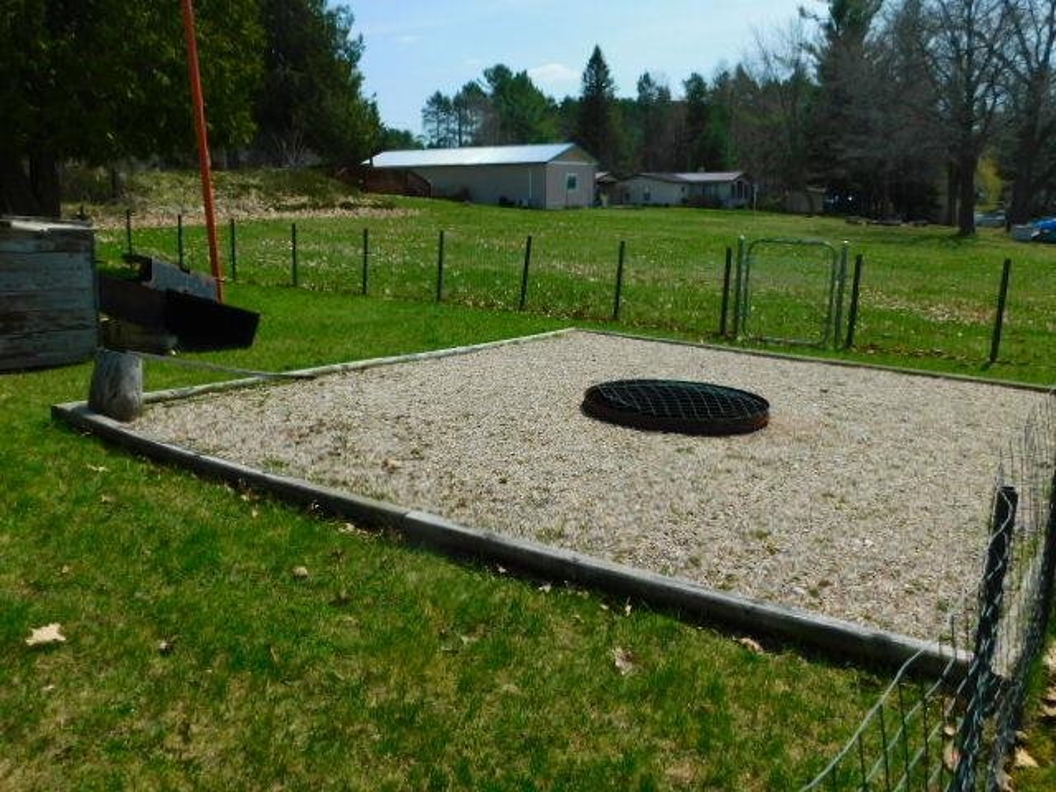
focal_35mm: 30
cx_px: 528
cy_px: 396
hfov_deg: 60.0
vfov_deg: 46.8
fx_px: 915
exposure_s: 1/500
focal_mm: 5.3
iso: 125
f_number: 6.4
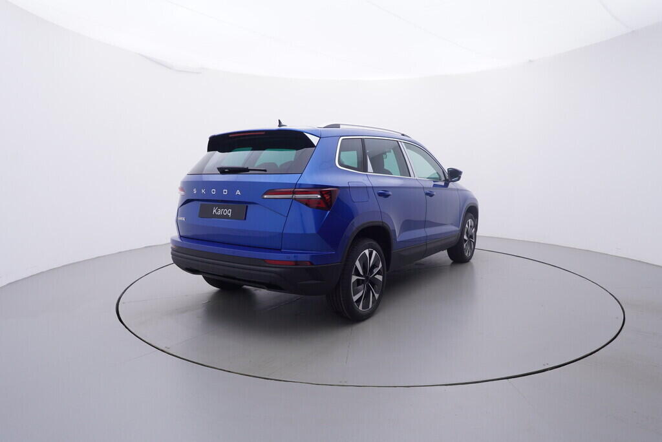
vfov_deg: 56.2
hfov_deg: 77.3
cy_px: 221
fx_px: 414
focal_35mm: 22
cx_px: 331
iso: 200
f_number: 5
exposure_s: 1/80
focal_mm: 15
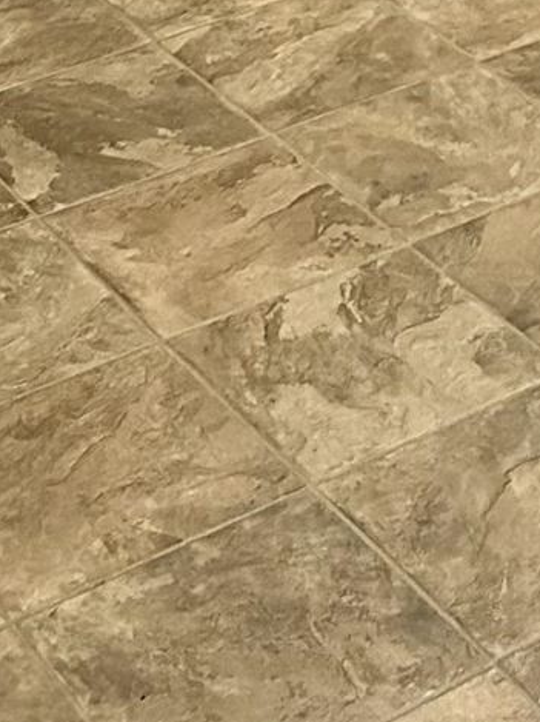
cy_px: -831
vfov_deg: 13.6
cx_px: 612
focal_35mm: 118
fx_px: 2458
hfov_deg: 12.3
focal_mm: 6.86
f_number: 1.78
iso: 1000
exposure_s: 1/40
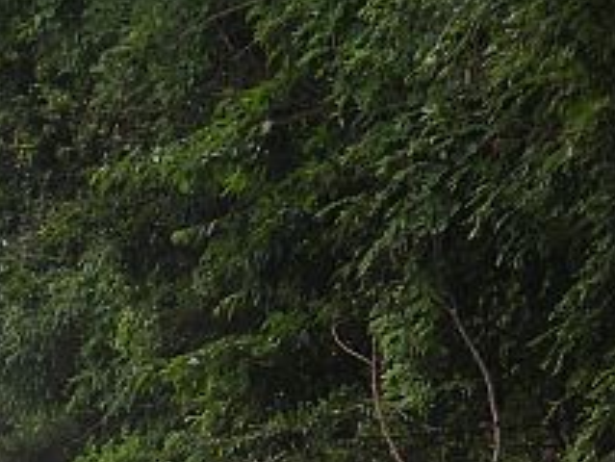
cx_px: -193
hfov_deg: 4.2
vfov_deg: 3.2
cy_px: 679
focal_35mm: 465
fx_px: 8266
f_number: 3.5
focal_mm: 40.1
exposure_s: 1/125
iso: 100
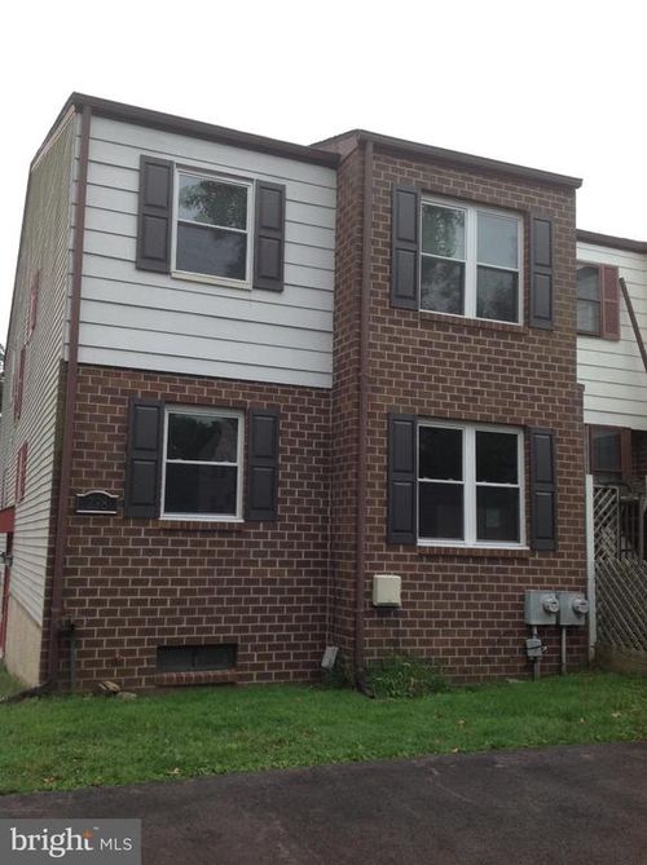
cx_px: 324
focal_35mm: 35
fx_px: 874
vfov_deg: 52.7
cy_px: 432
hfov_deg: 40.6
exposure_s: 1/378
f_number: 2.4
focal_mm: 4.28
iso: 50
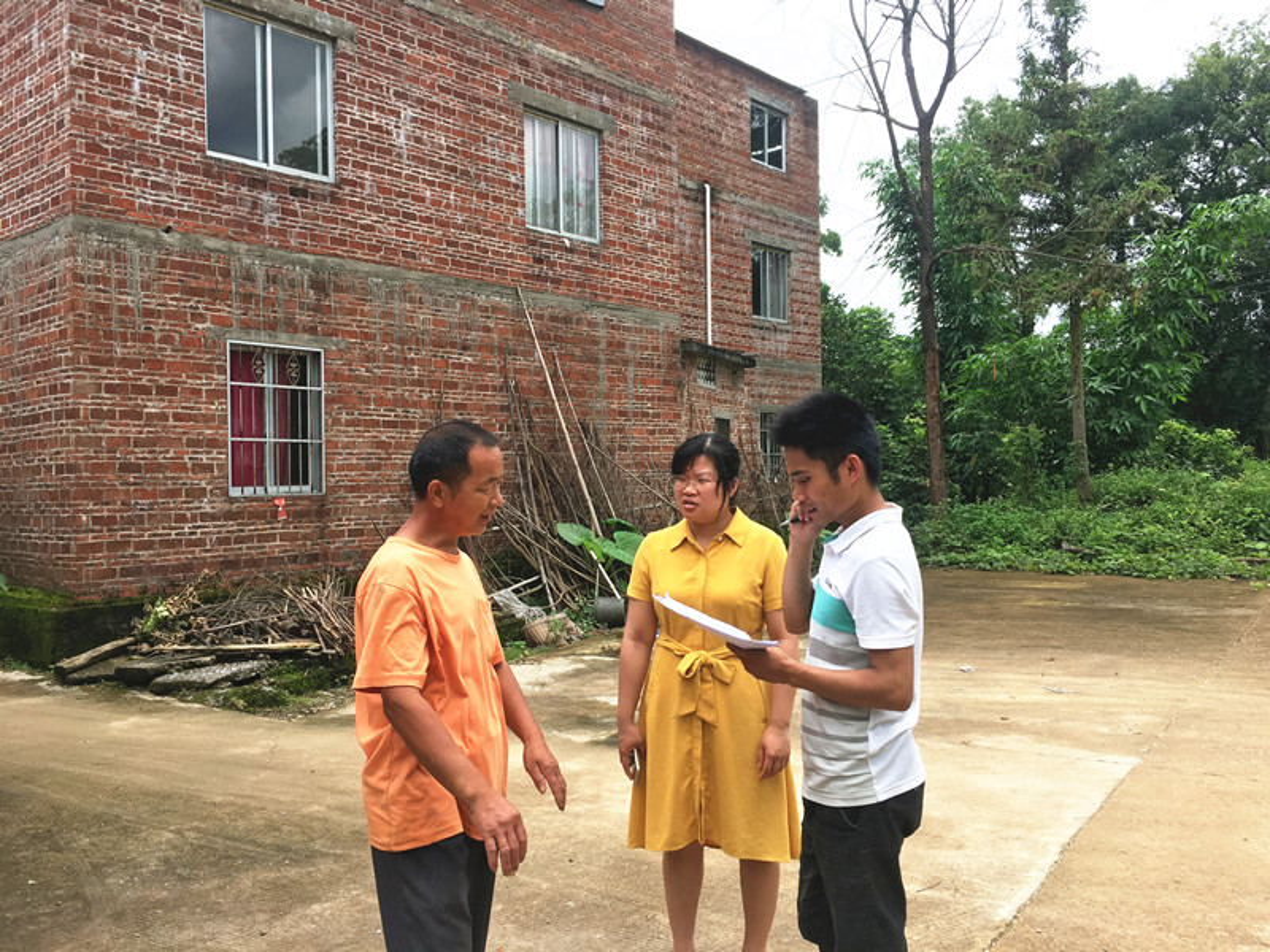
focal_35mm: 29
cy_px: 476
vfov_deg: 48.2
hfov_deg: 61.7
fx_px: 1064
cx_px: 635
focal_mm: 4.15
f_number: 2.2
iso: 25
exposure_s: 1/818
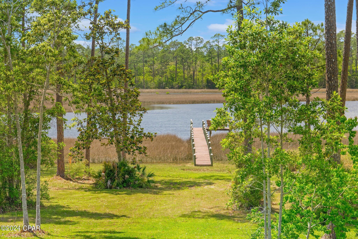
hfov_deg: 19.5
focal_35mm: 105
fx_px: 1044
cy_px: 120
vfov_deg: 13.0
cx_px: 179
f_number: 9
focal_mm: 70
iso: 500
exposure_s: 1/200
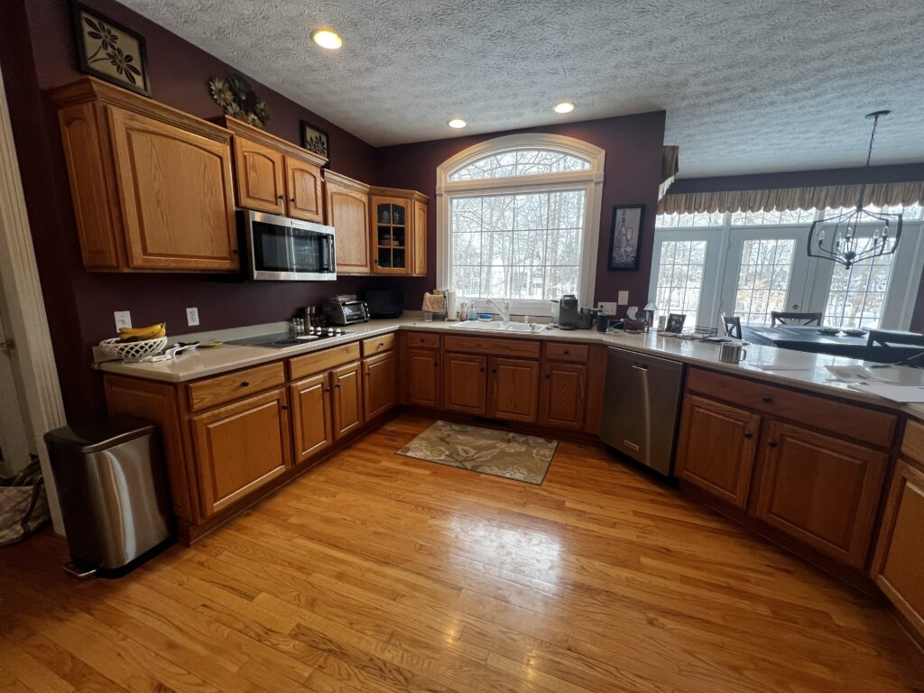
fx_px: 347
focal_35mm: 13
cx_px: 462
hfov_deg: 106.2
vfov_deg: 89.9
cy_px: 346
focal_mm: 1.57
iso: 125
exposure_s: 1/120
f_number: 1.8
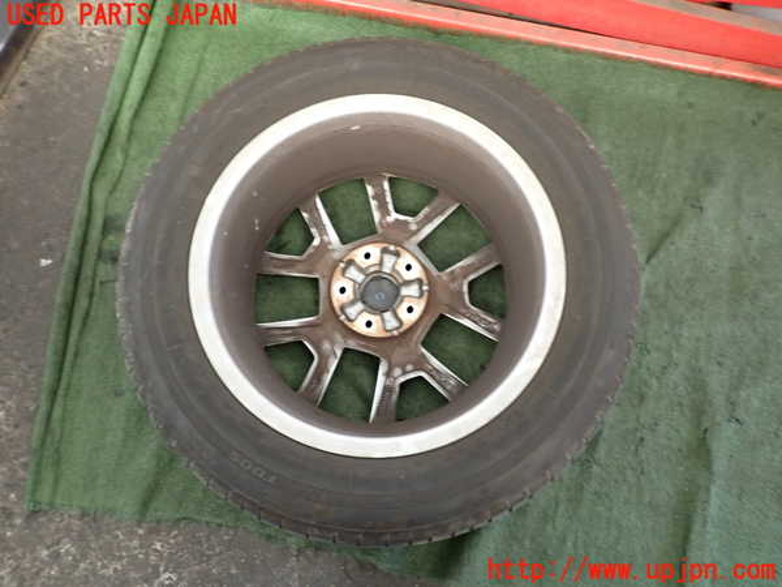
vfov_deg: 54.9
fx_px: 565
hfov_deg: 69.4
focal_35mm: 25
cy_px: 294
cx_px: 391
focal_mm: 4.5
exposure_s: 1/30
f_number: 2
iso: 320
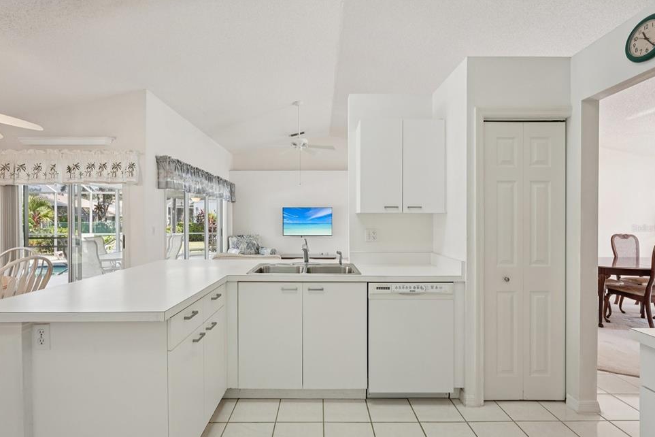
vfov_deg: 70.4
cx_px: 322
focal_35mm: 17
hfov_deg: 93.3
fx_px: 309
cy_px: 228
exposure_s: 1/30
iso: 400
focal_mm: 16
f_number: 8
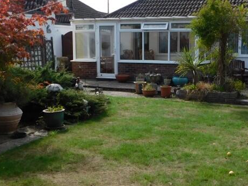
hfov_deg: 37.1
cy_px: 119
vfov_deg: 28.4
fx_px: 365
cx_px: 164
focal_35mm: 51
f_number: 3
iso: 125
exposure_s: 1/1000
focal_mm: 4
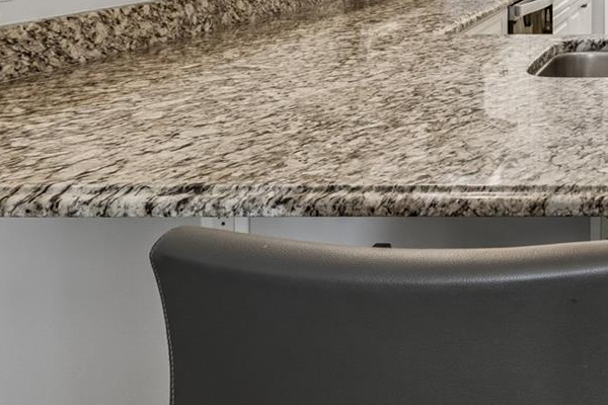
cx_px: 687
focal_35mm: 40
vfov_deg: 29.4
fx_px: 676
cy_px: -62
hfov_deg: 38.8
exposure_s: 1/15
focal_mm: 10
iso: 100
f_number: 7.1
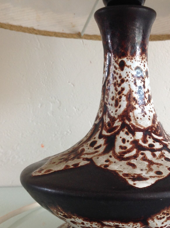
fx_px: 381
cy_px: 131
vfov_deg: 33.2
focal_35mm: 58
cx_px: 123
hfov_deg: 24.9
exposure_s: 1/15
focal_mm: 4.28
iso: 64
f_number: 2.4
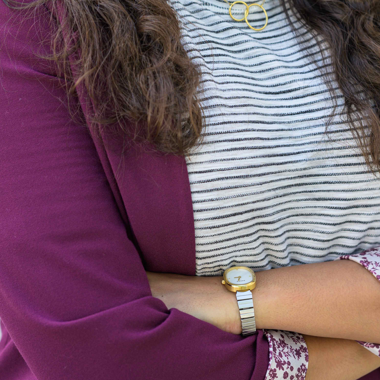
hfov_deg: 8.7
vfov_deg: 8.6
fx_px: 2496
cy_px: -84
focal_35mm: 201
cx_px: 211
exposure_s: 1/250
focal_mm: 85
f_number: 2.8
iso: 100
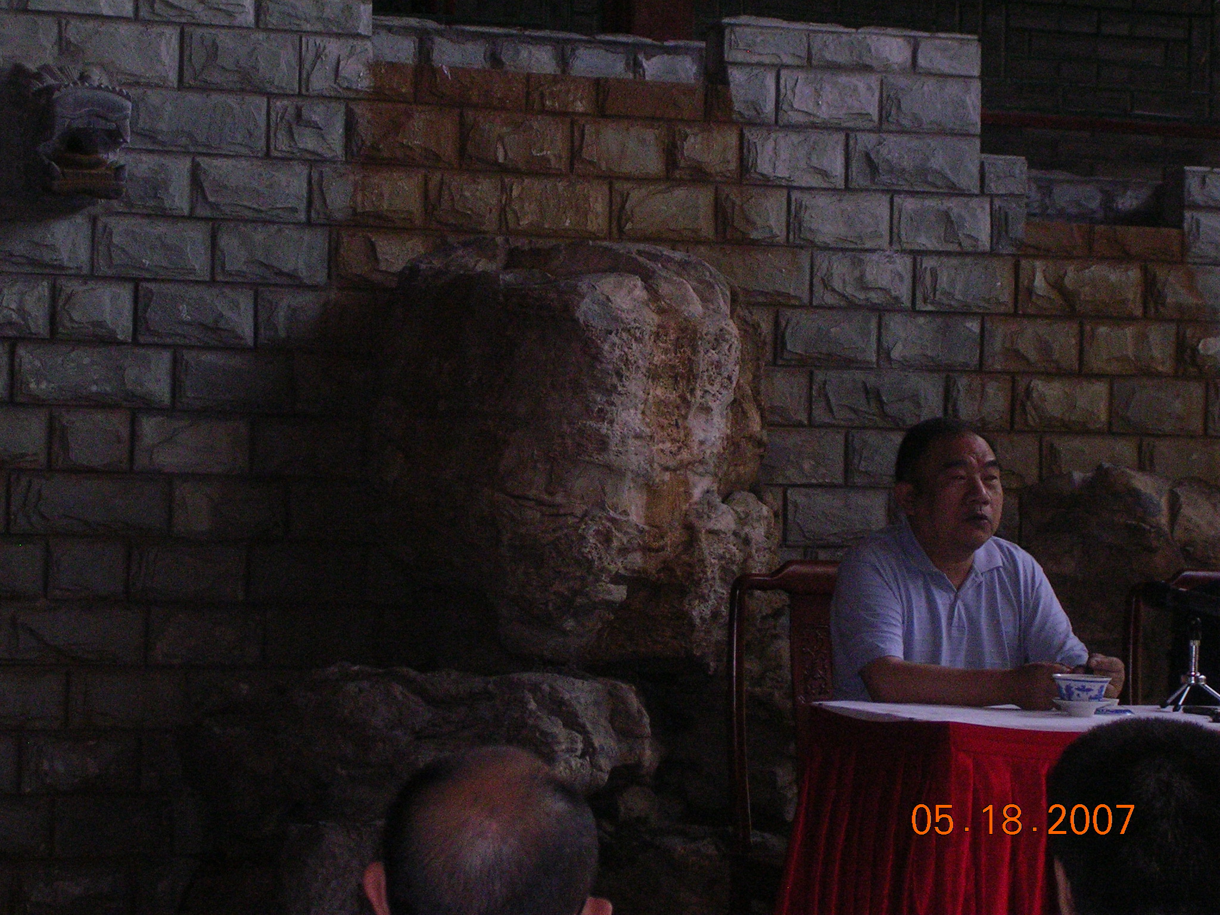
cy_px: 458
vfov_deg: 12.9
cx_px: 610
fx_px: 4053
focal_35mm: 115
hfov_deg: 17.1
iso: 200
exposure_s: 1/60.1
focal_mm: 17.4
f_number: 4.9
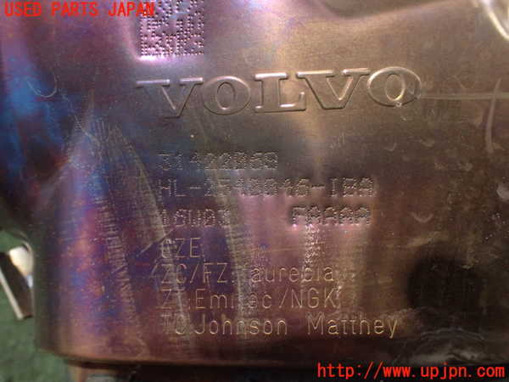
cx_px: 254
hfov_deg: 60.0
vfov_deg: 46.8
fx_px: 441
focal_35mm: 30
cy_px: 191
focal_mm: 5.4
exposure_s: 1/50
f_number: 2.3
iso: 800
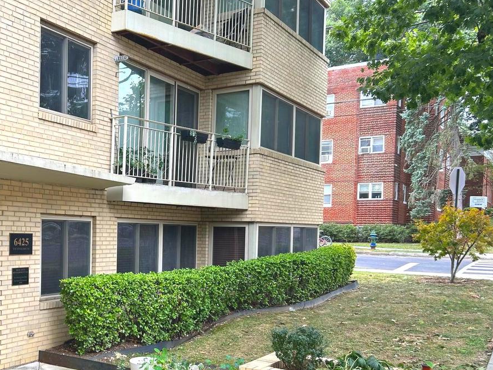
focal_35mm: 42
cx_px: 111
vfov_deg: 34.0
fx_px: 598
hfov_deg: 43.1
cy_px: 251
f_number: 1.5
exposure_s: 1/161
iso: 40
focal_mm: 5.7
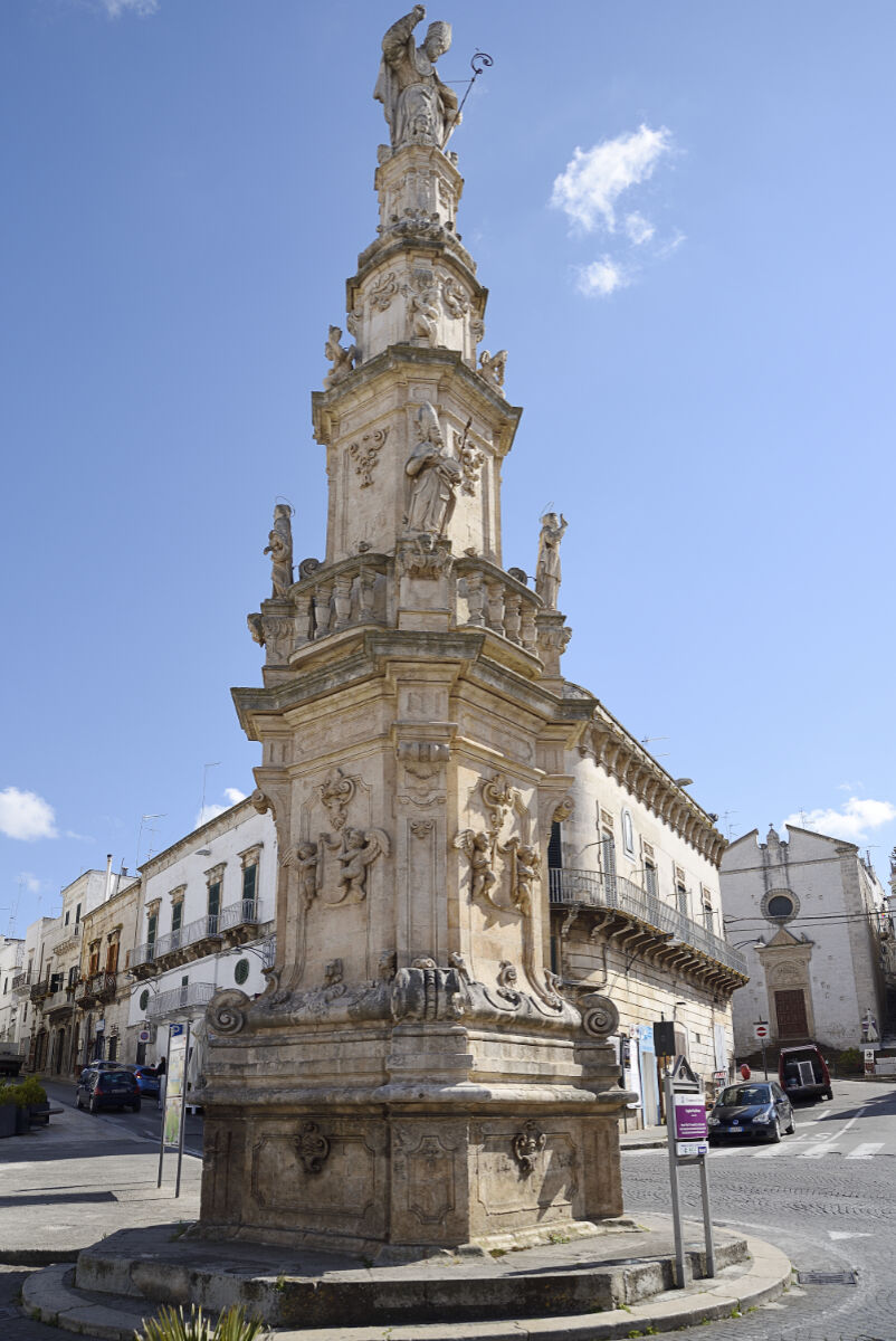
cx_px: 448
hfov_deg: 53.2
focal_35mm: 24
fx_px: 894
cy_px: 670
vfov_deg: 73.7
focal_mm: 24
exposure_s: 1/400
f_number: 8
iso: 100
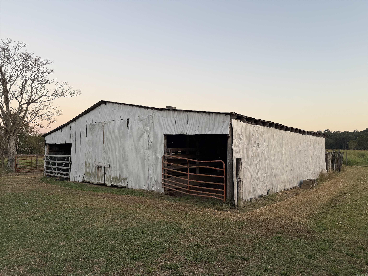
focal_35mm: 24
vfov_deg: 56.8
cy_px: 138
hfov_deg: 71.6
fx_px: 255
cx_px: 184
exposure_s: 1/129
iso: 50
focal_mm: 6.76
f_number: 1.78
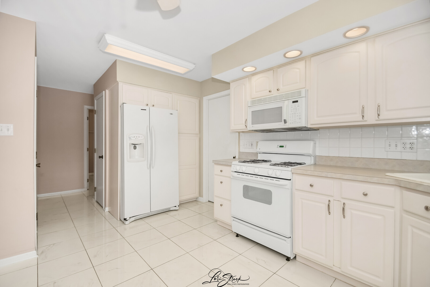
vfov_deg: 77.3
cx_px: 215
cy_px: 144
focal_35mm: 15
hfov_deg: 100.4
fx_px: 179
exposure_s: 1/1250
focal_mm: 10
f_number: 8
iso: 400
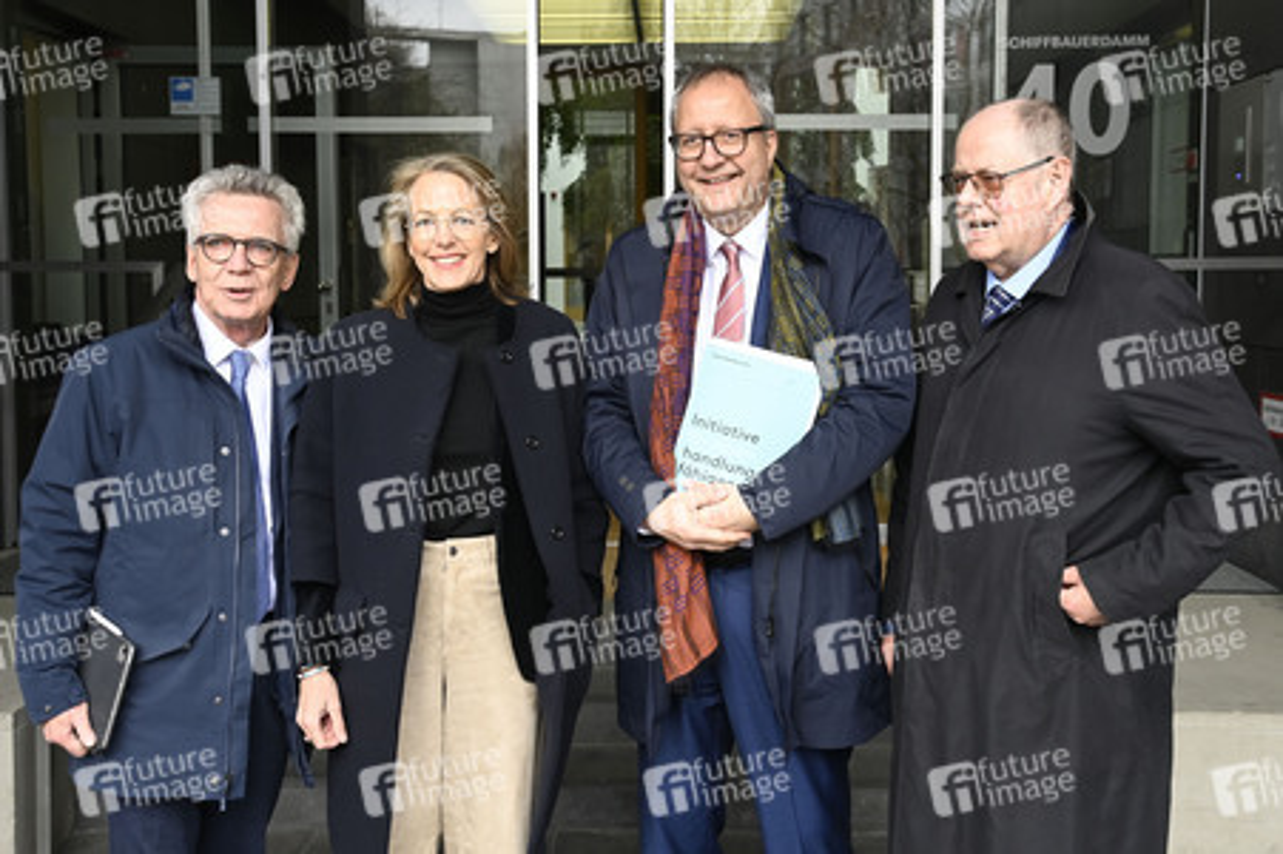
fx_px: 1353
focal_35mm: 38
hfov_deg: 50.7
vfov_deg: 35.0
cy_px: 427
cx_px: 642
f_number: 5.6
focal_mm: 38
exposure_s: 1/320
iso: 1600
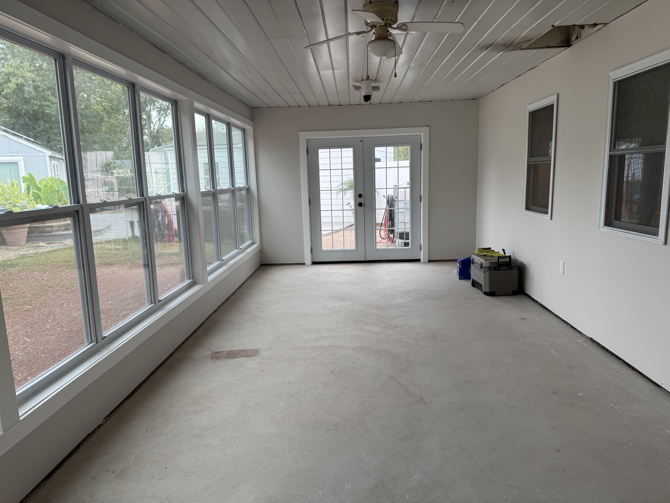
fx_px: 465
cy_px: 252
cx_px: 335
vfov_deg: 56.8
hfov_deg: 71.6
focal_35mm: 24
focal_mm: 6.76
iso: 100
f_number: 1.78
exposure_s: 1/121
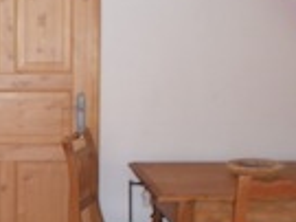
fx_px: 709
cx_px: 15
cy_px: 121
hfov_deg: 22.8
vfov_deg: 17.7
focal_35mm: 83
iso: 160
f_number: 2.8
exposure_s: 1/30
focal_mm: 5
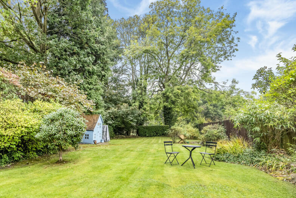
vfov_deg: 58.7
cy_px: 126
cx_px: 121
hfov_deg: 80.4
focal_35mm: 21
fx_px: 173
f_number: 7.1
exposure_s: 1/125
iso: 800
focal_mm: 16
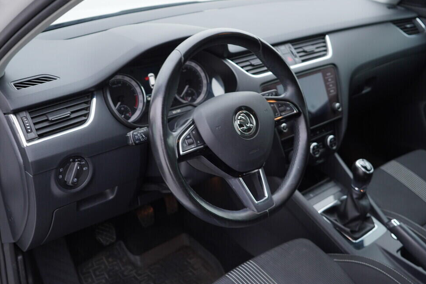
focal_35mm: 38
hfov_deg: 50.7
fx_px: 450
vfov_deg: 35.1
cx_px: 217
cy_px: 137
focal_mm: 24
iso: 125
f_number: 2.8
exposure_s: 1/40
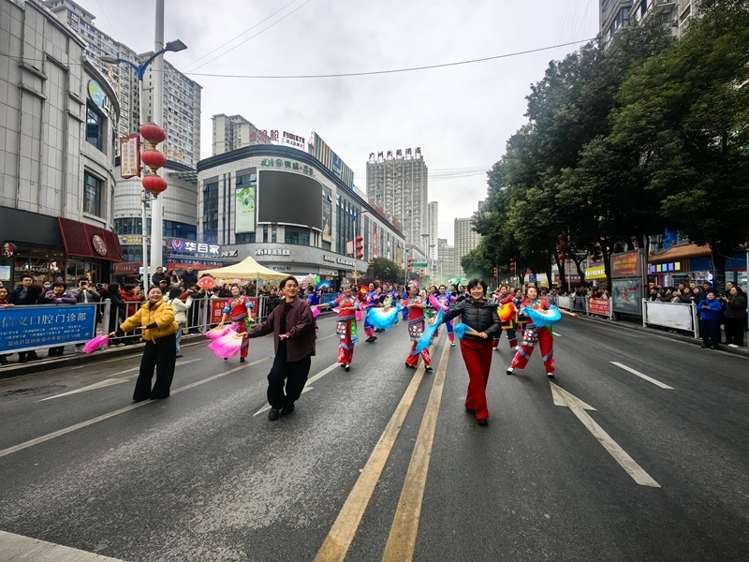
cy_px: 281
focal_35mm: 15
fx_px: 325
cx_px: 374
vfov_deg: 81.7
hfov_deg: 98.2
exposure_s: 1/202
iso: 50
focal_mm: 1.76
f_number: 2.2
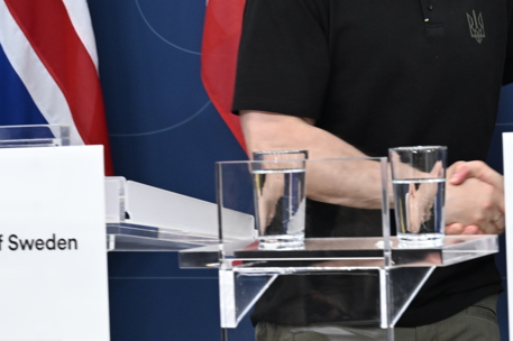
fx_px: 1951
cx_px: 387
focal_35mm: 137
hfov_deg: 14.9
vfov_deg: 10.0
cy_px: 48
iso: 1250
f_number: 6.3
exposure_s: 1/80
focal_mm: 46
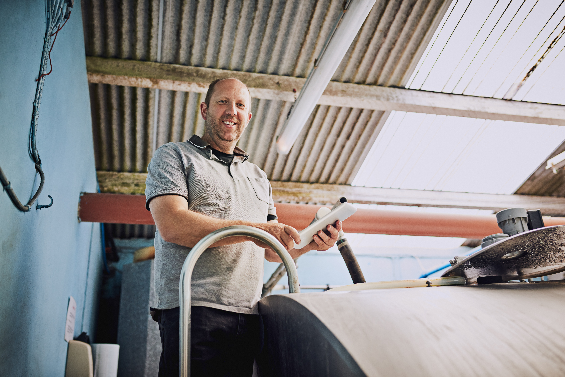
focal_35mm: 35
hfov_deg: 54.4
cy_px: 188
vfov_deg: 37.9
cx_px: 282
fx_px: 549
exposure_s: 1/400
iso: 640
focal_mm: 35
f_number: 2
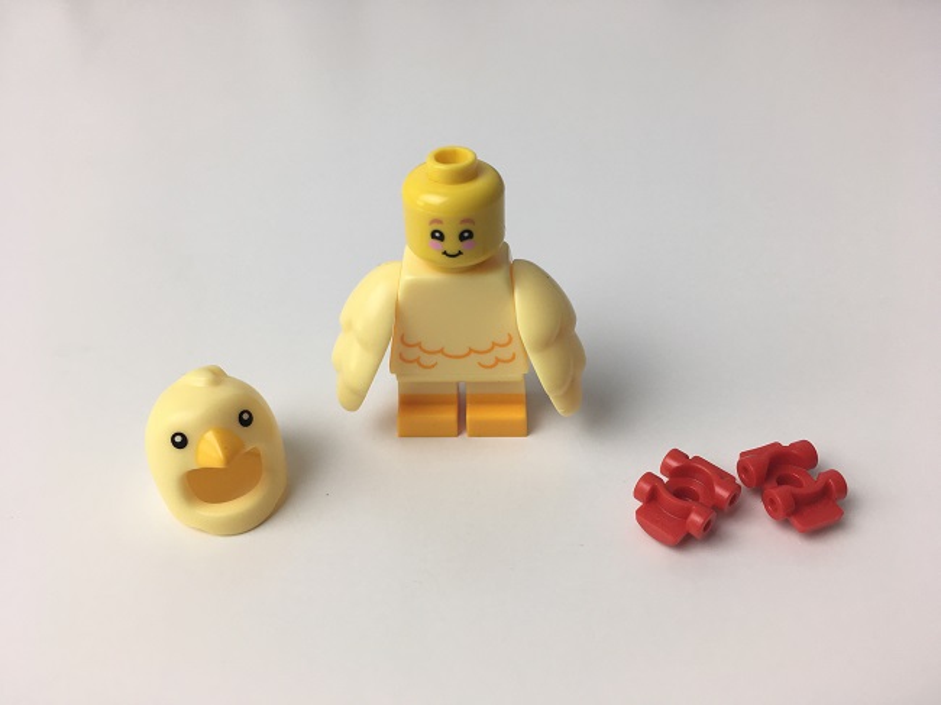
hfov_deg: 61.7
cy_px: 352
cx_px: 470
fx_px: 788
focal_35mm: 29
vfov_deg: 48.2
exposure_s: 1/100
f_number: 2.2
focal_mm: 4.15
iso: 40
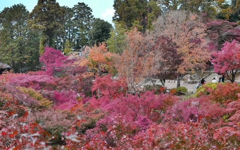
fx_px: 348
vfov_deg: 24.3
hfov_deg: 38.0
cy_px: 93
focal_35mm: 53
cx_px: 99
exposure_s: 1/800
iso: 5000
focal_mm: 34.1
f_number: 5.6
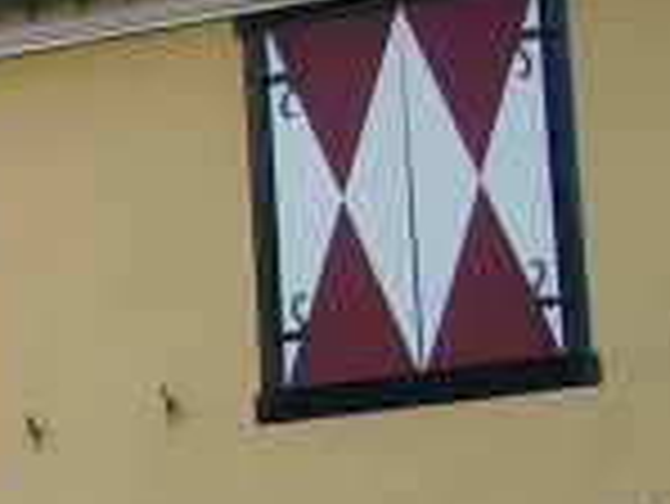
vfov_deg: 8.1
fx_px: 3525
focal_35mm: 182
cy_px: 544
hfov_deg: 9.7
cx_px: -913
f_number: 4
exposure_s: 1/116
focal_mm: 7.13
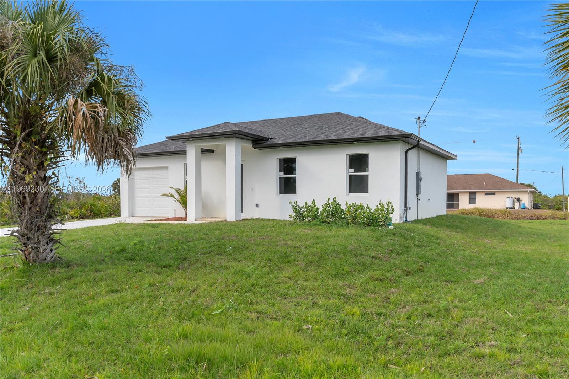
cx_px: 284
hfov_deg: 61.9
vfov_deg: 43.6
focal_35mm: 30
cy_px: 190
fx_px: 474
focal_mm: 20
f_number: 6.3
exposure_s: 1/200
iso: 100
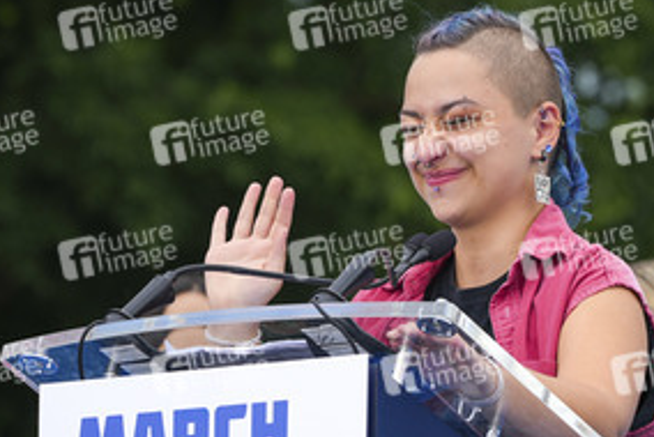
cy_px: 310
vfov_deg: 3.5
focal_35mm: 391
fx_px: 7110
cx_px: 378
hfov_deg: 5.3
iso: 250
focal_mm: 247
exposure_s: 1/500
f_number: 8
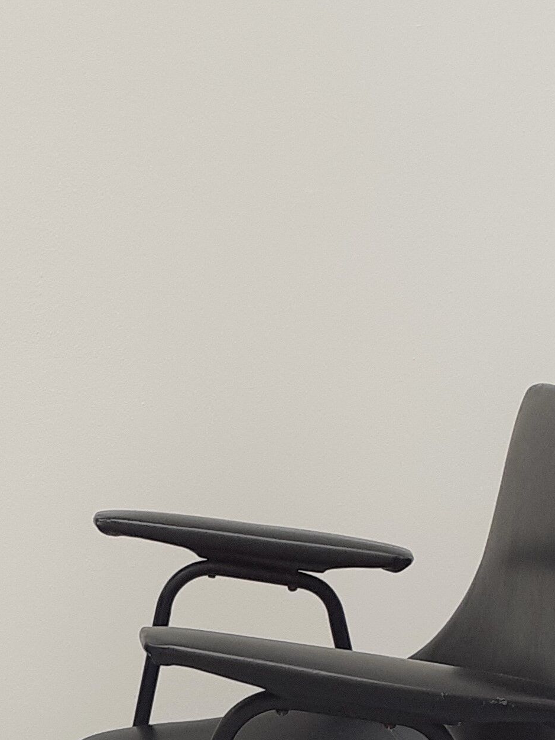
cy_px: 921
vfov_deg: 20.4
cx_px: -34
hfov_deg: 16.2
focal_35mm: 89
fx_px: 1903
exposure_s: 1/160
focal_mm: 3.6
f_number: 1.9
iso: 40
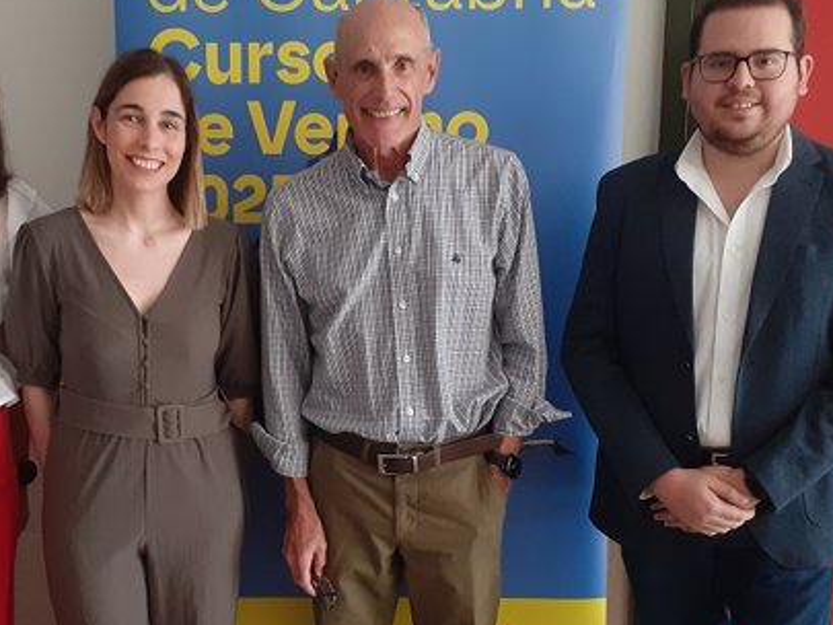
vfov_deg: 31.3
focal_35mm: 46
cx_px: 280
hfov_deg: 40.7
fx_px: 1107
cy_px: 419
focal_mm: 3.6
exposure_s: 1/50
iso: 160
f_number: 1.9
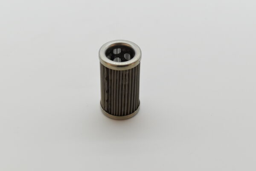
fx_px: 587
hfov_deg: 24.6
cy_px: 86
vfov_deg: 16.6
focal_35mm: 82
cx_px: 128
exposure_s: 1/1250
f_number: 8
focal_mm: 55
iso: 1600
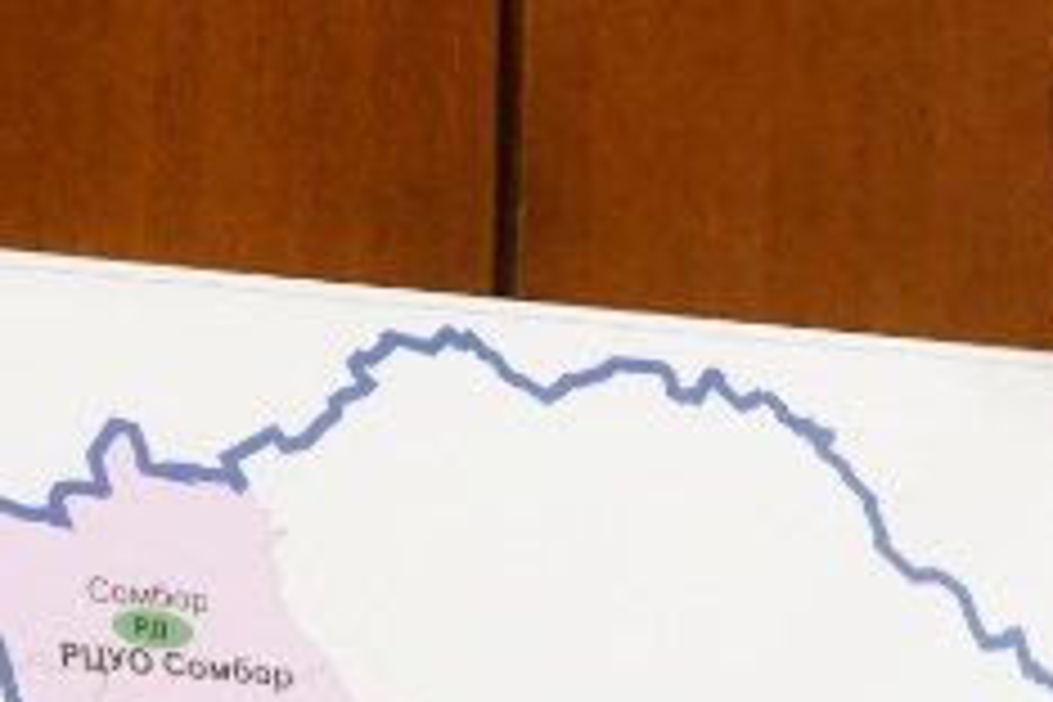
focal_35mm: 1245
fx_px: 36413
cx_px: 2457
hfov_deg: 1.7
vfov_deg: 1.1
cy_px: 1854
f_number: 6.3
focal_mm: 180
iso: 4000
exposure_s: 1/320
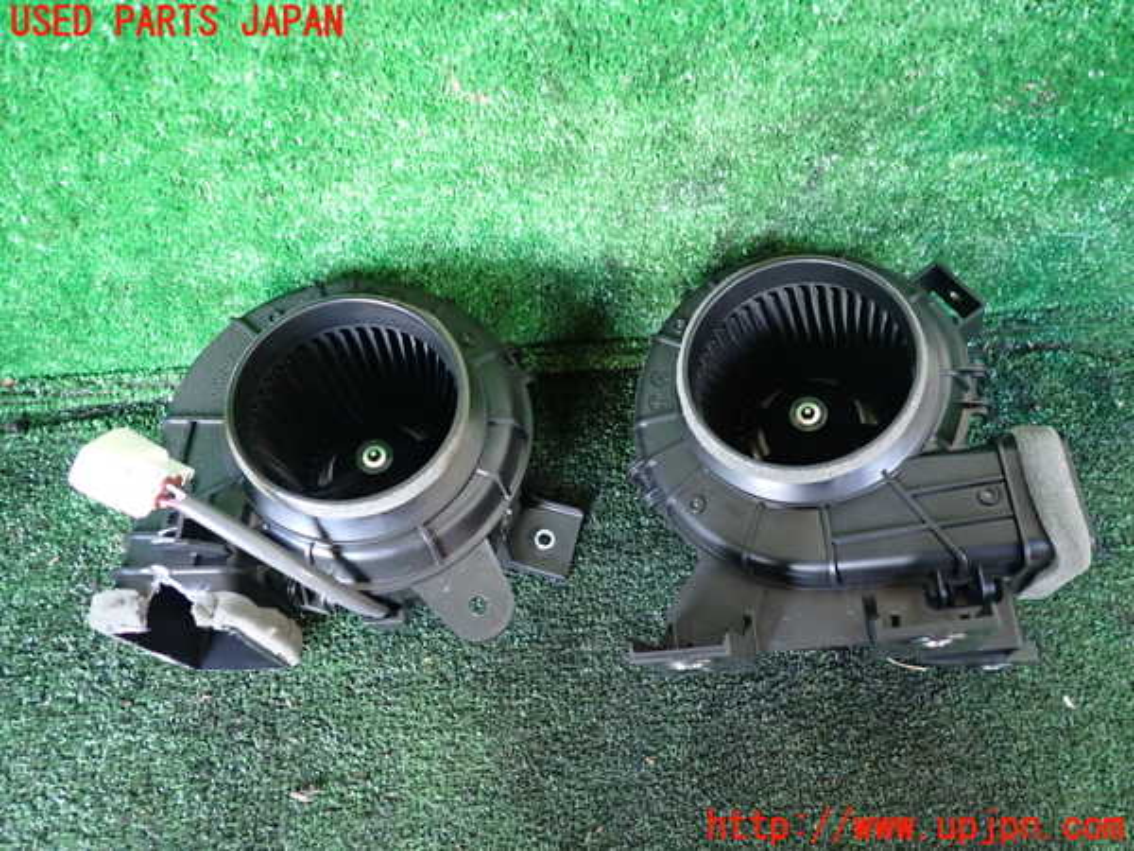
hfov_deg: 69.4
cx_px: 567
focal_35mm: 25
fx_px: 819
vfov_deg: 54.9
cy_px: 426
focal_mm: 4.5
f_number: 2
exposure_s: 1/30
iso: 800
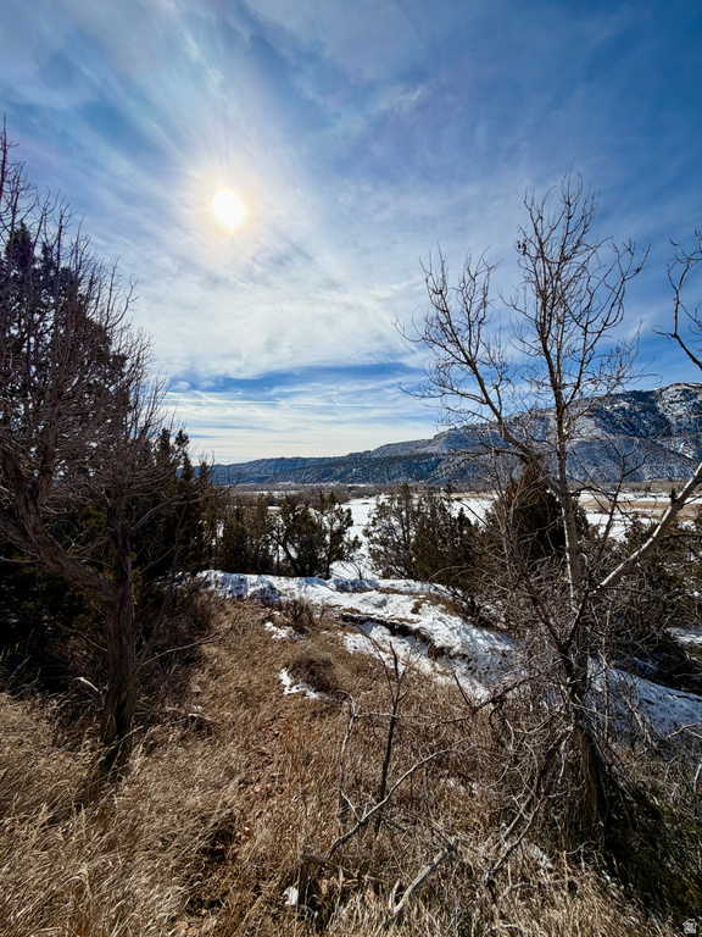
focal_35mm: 14
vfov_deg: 102.1
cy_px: 468
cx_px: 351
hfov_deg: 85.7
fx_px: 379
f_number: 2.2
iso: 20
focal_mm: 2.22
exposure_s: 1/2092
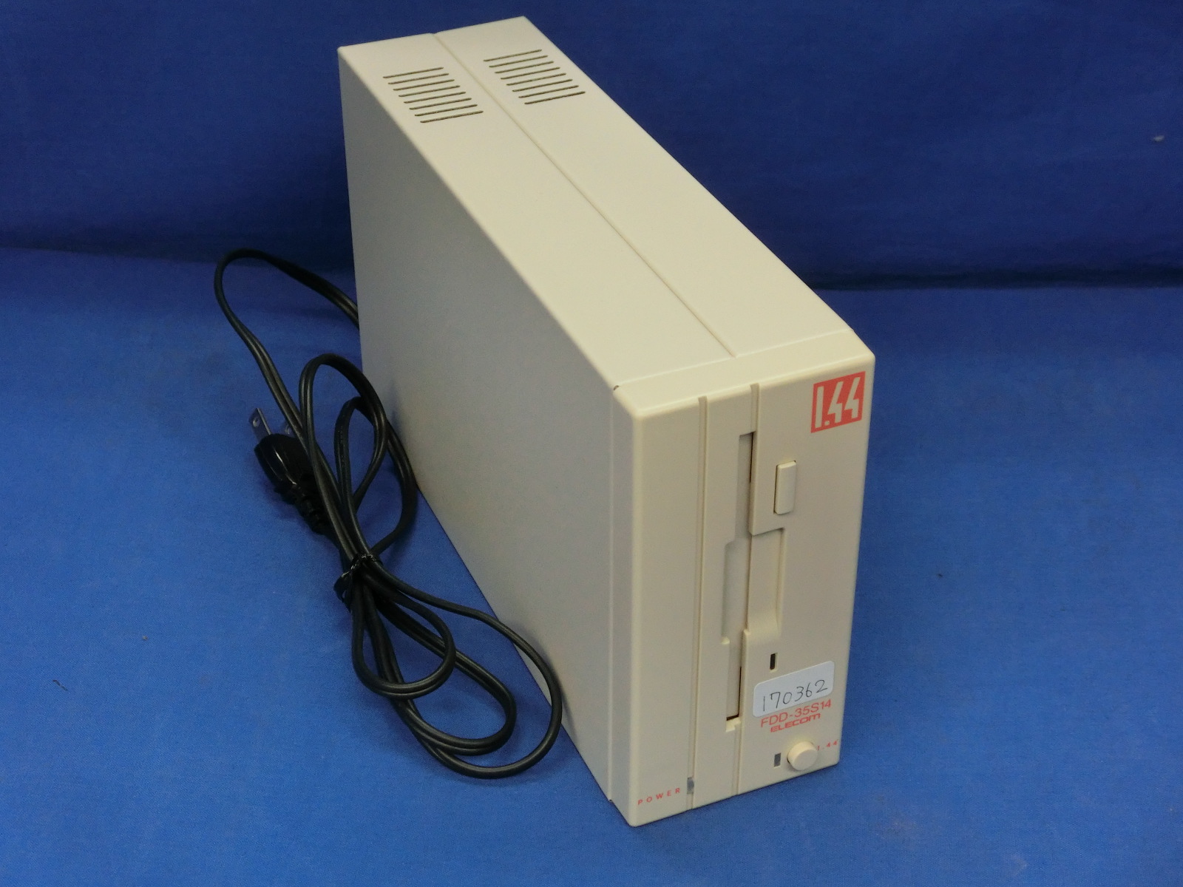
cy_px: 444
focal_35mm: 59
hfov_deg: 32.7
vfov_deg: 24.8
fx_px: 2016
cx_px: 592
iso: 400
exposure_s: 1/80
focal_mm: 10.5
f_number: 3.8
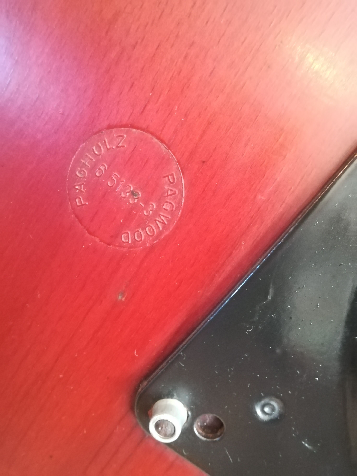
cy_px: 238
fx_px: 454
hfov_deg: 42.9
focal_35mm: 33
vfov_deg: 55.4
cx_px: 178
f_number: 2.2
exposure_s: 1/14.3
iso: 1000
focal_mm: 3.83
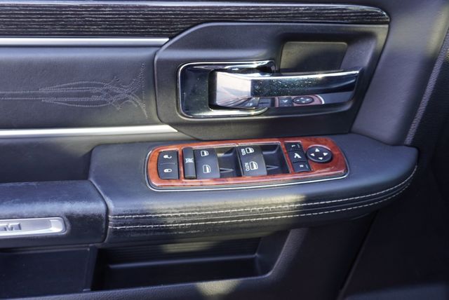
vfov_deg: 38.4
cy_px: 150
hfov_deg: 55.1
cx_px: 224
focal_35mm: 34
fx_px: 431
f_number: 4
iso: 320
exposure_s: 1/60
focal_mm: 23
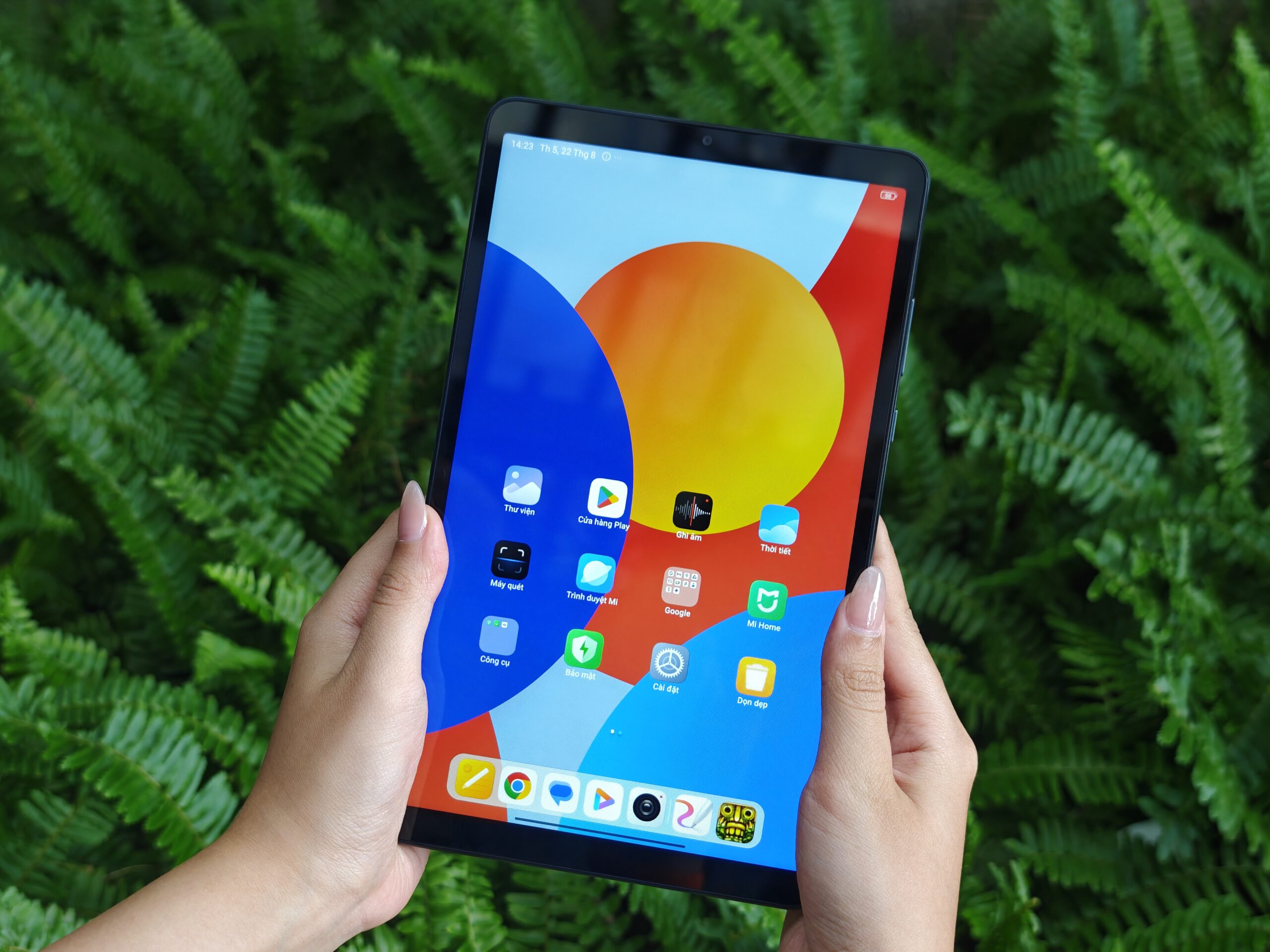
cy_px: 476
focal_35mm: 46
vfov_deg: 31.5
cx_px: 635
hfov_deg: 41.2
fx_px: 1688
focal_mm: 8.72
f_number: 2
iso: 134
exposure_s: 1/100
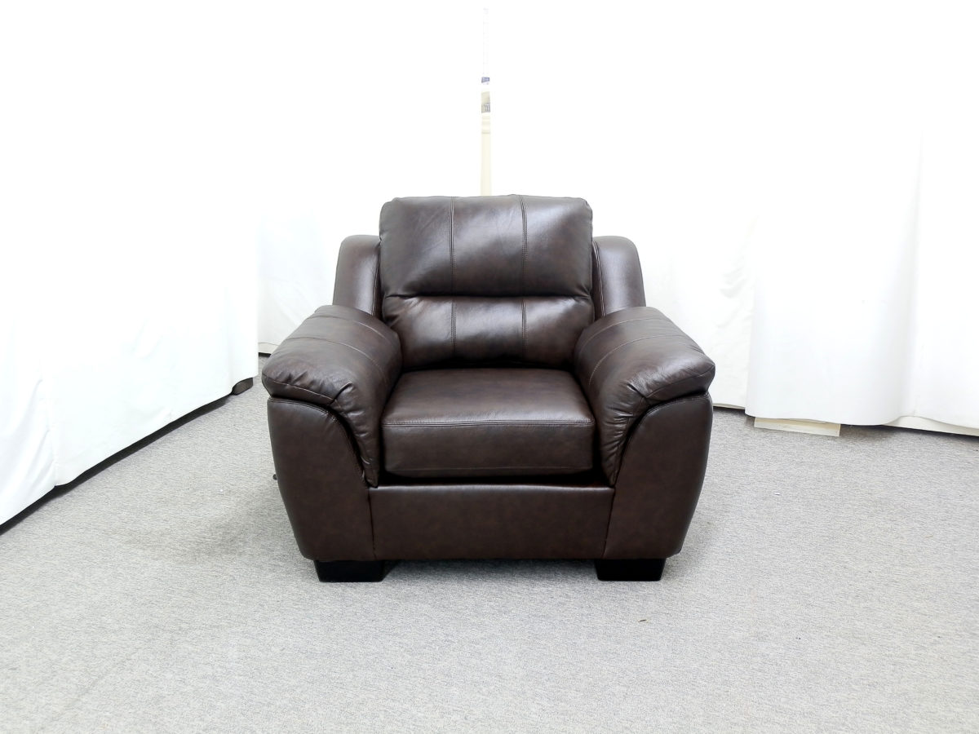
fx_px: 1046
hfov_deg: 50.1
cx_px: 490
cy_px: 367
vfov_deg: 38.7
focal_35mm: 37
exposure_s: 1/2
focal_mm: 6.78
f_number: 3.3
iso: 64
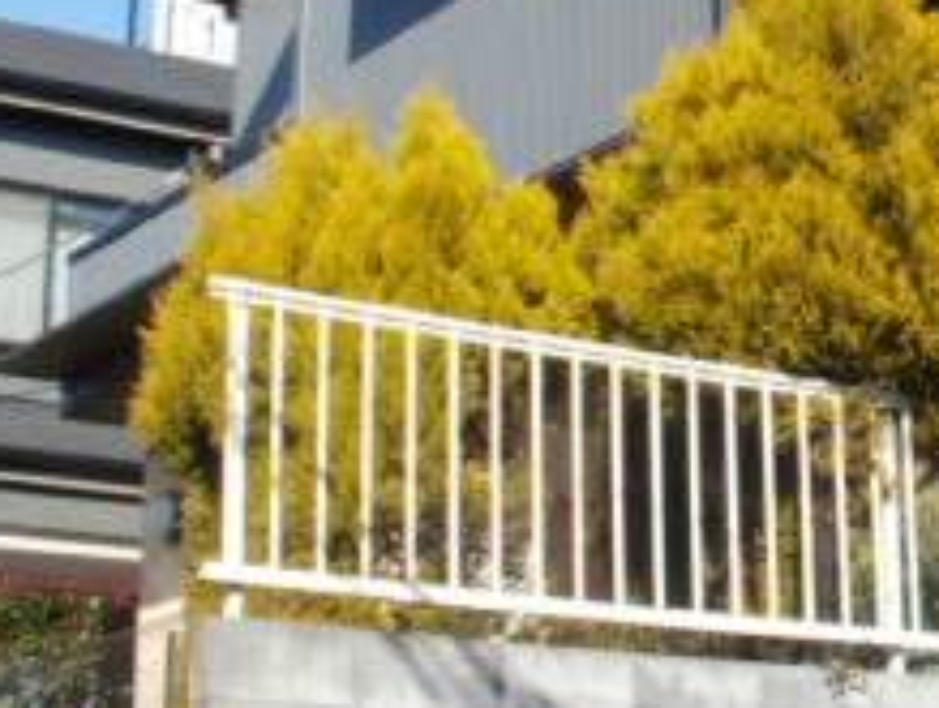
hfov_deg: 17.4
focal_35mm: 105
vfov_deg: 14.0
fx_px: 2853
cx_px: 1278
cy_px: 82
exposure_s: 1/320
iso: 100
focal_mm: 6.3
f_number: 5.6
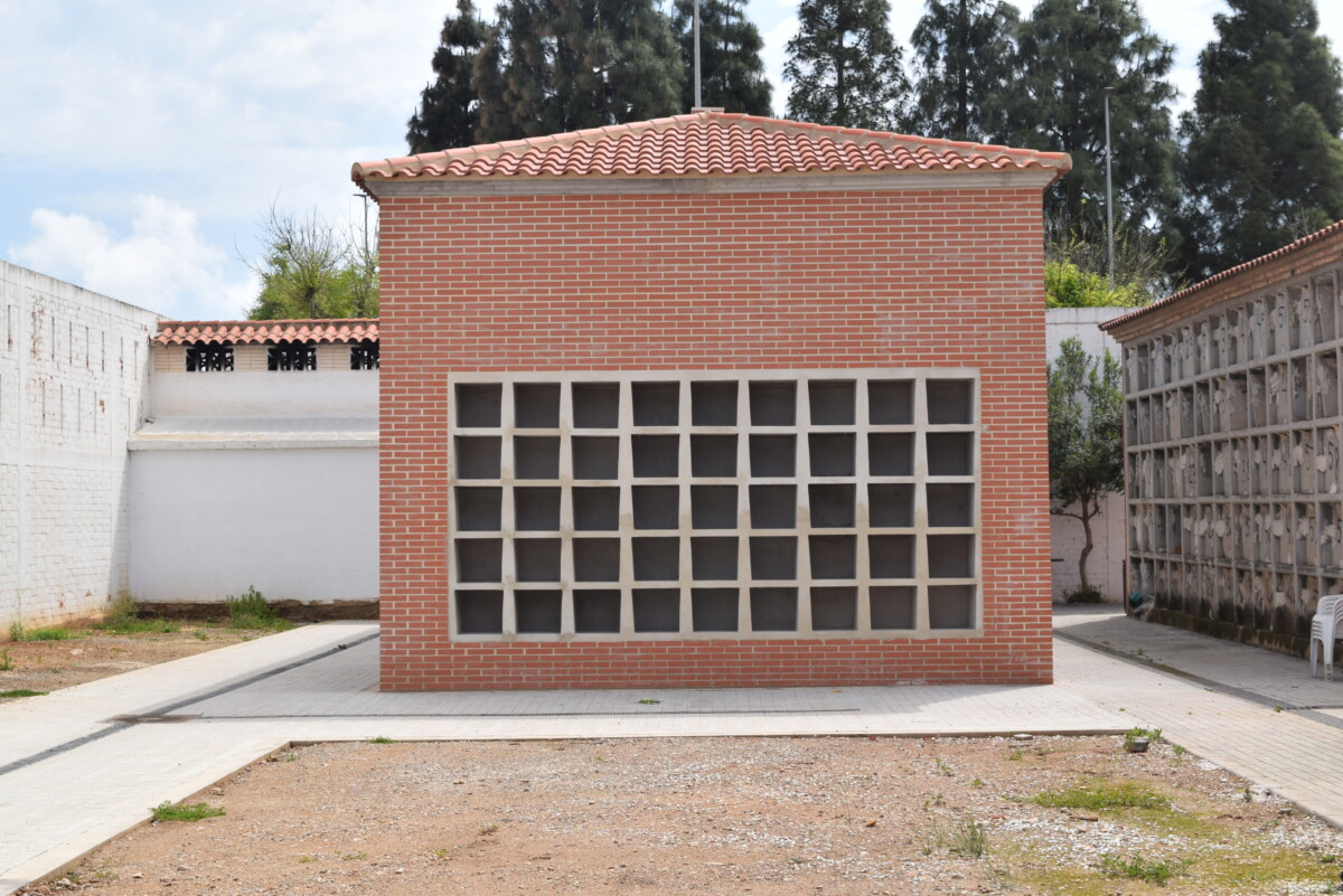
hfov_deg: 35.0
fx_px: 2127
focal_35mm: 57
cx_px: 672
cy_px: 448
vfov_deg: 23.8
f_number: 11
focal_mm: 38
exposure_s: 1/500
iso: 200
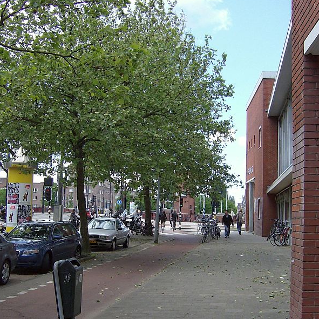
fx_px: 573
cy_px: 181
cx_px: 141
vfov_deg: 31.0
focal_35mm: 55
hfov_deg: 31.1
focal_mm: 6
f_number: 4.7
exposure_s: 1/292
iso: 100
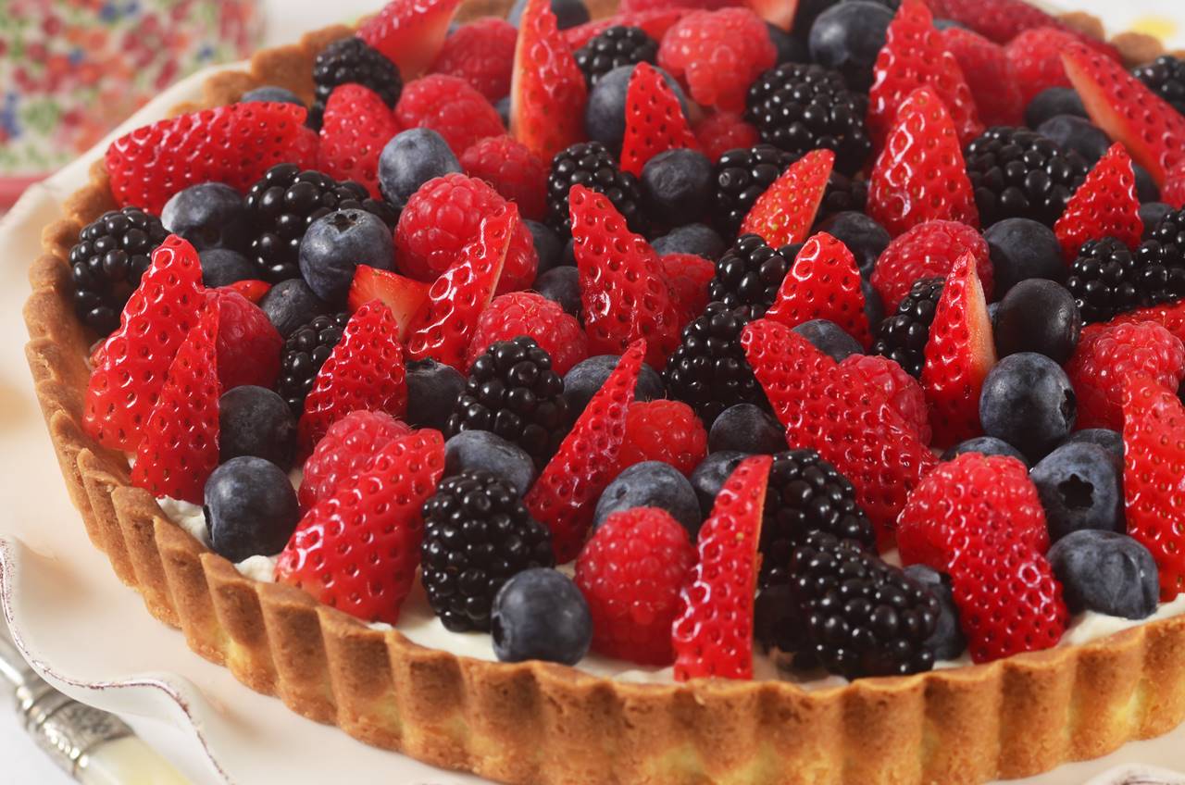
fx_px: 5174
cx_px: 592
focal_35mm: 158
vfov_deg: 8.7
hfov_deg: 13.1
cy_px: 392
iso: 100
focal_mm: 105
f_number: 8
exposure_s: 1/30
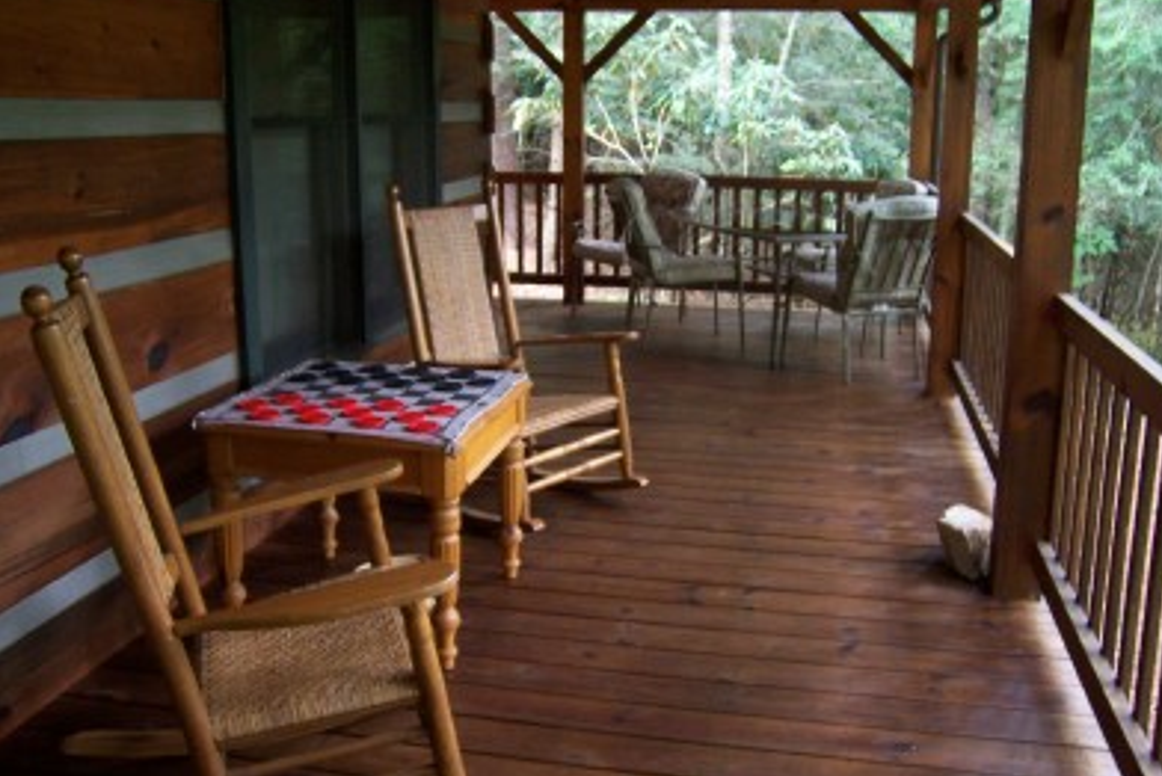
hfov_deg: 54.4
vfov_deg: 37.9
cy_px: 352
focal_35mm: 35
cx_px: 587
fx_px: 1131
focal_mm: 5.5
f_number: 3.4
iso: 140
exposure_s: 1/8
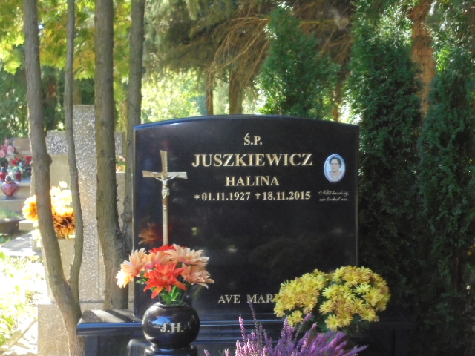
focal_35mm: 64
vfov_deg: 22.9
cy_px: 178
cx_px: 238
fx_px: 878
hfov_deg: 30.3
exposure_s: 1/60
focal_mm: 11.5
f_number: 5.6
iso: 400
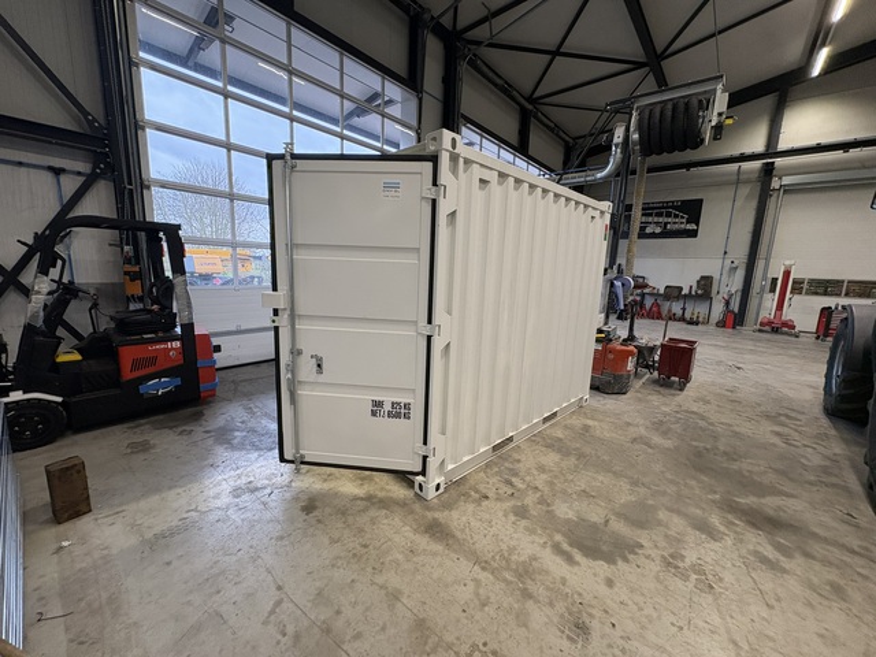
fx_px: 354
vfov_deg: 85.7
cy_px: 328
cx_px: 438
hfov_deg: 102.1
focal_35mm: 14
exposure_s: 1/100
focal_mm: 2.22
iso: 320
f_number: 2.2
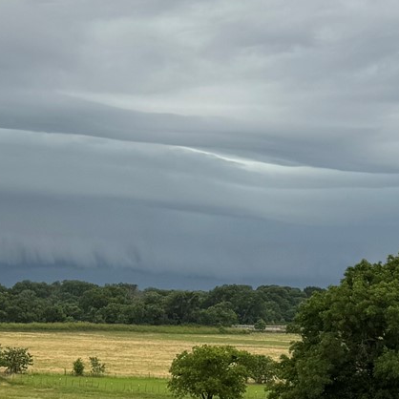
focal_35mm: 104
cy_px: 160
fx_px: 1356
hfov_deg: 15.5
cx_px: -182
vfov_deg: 16.7
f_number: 1.78
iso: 80
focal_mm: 6.76
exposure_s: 1/467
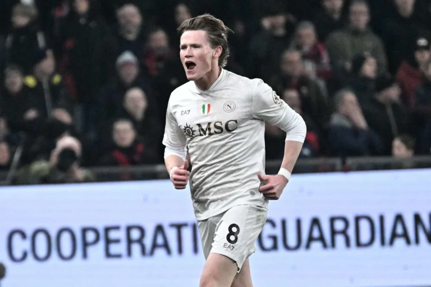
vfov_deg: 2.3
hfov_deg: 3.4
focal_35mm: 600
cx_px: 216
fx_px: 7183
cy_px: 144
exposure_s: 1/1250
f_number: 5.6
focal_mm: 400
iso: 5000
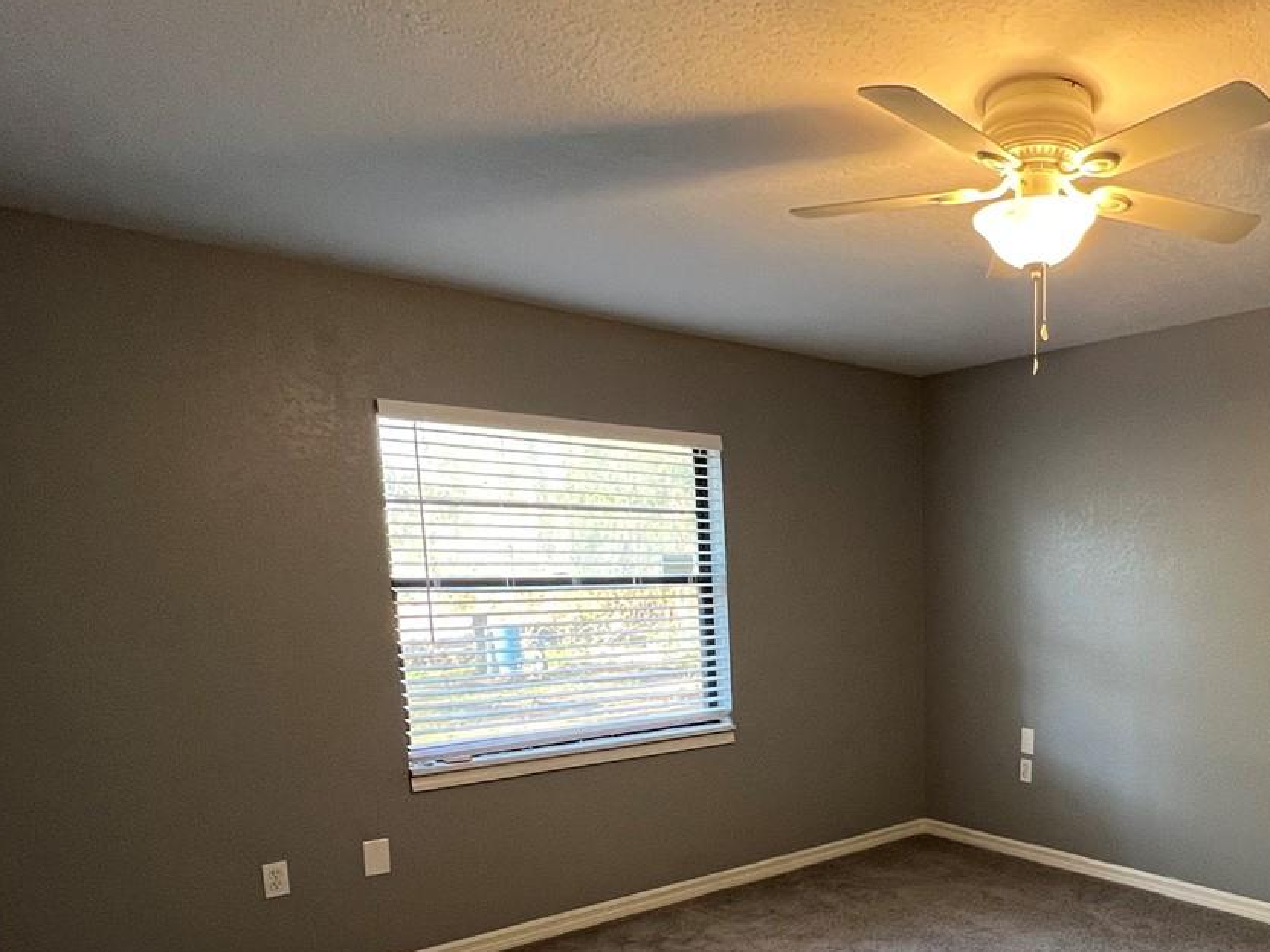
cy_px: 705
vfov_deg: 52.6
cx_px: 963
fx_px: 917
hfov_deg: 64.9
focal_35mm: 25
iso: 320
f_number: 1.8
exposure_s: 1/60
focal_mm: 1.57
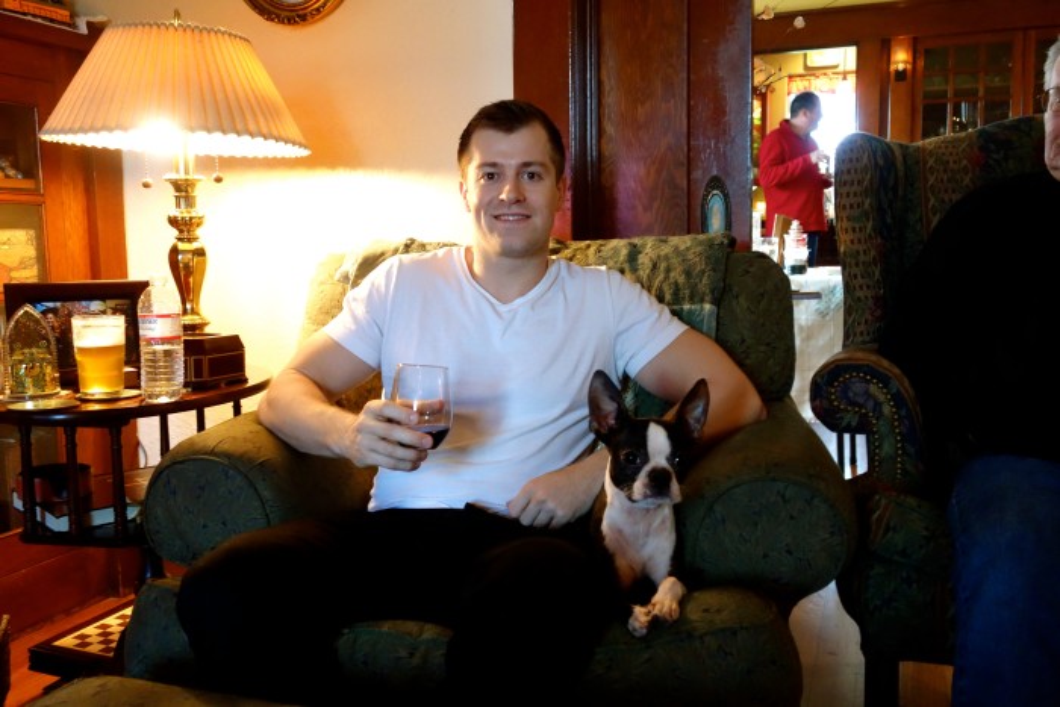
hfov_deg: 55.8
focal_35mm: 34
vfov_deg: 38.9
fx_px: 1001
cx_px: 530
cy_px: 354
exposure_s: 1/30
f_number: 2.8
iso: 1600
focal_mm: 12.48
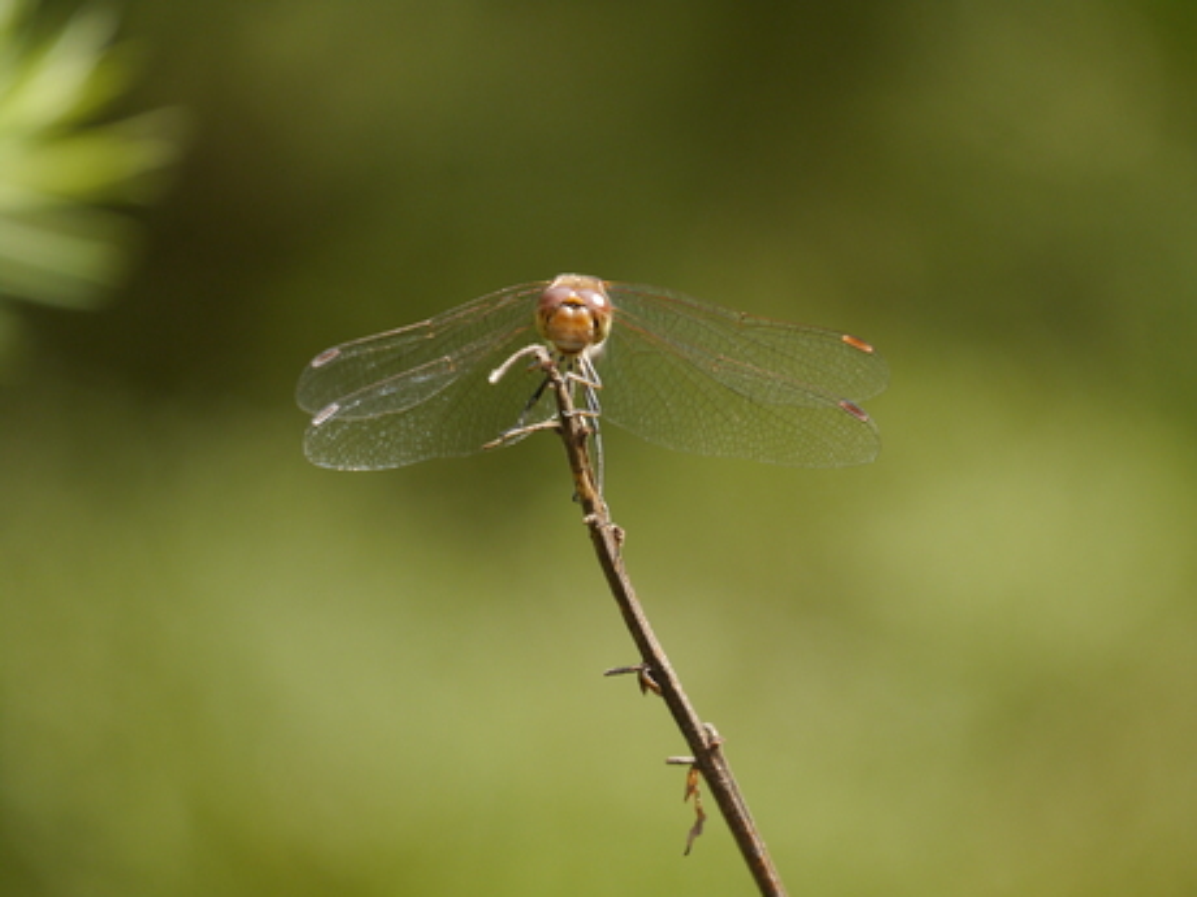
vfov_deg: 5.0
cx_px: 598
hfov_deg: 6.6
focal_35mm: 300
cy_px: 448
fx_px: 10374
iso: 400
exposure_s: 1/320
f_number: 5.6
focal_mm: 150
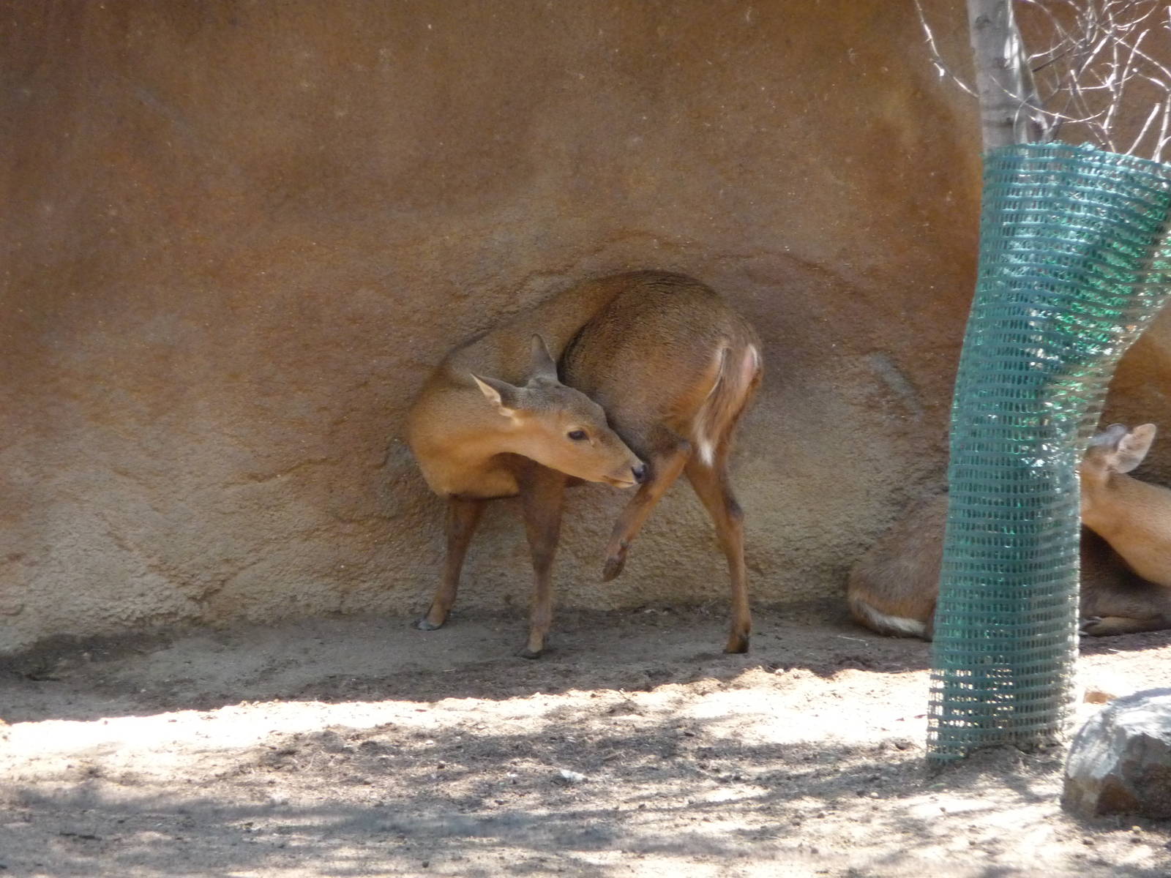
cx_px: 586
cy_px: 439
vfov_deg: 5.3
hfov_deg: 7.1
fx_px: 9472
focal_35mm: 280
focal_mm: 47
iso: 400
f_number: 4.9
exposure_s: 1/160
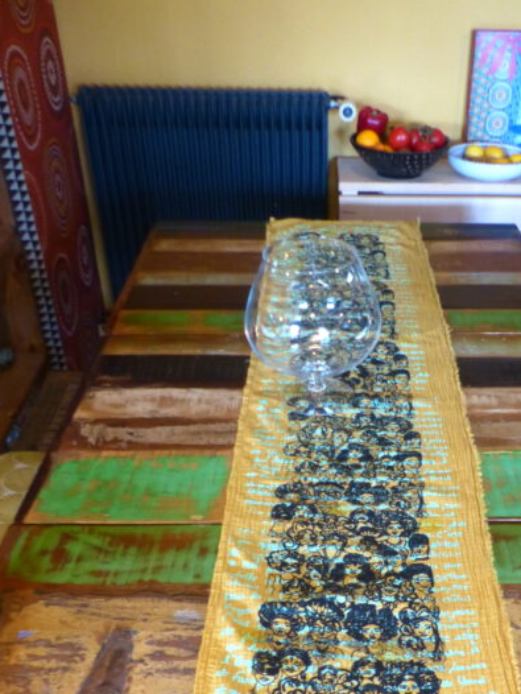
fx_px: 762
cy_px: 524
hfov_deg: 37.2
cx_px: 359
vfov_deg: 47.1
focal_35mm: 38
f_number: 2.8
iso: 400
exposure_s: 1/13
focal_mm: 4.5
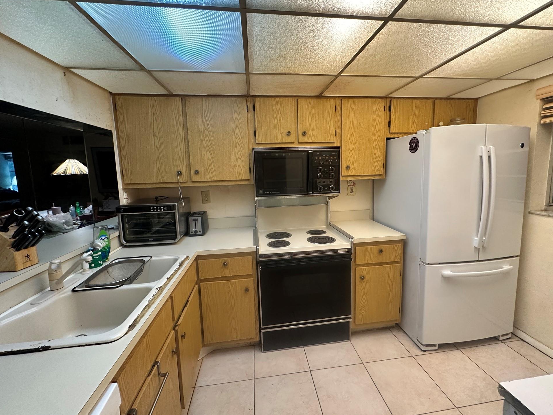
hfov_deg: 98.1
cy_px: 196
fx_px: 240
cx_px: 285
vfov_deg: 81.7
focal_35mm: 15
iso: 250
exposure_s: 1/60
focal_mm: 2.22
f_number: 2.2
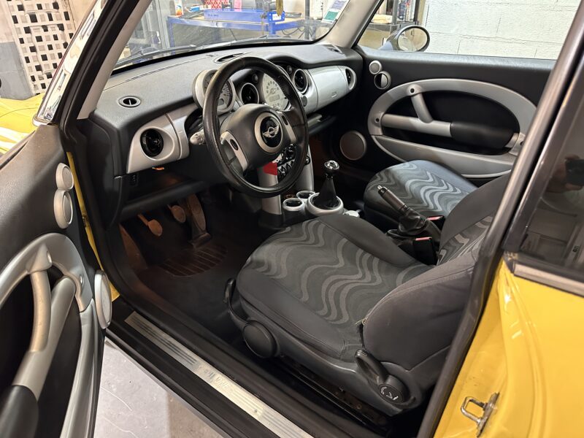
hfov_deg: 71.6
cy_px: 219
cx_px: 292
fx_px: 405
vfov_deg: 56.8
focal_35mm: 24
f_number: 1.78
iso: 800
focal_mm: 6.86
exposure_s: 1/50
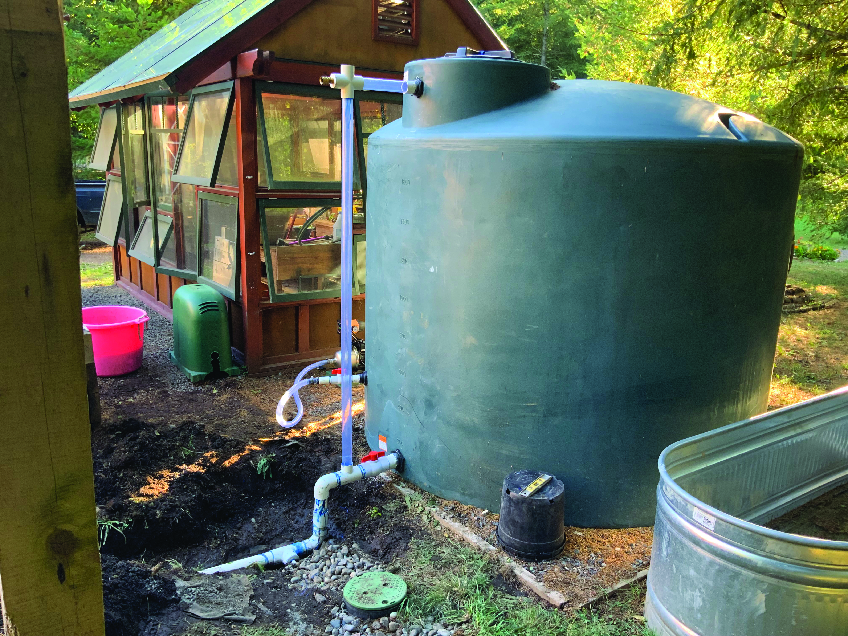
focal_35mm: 29
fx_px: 710
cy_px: 318
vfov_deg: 48.2
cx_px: 424
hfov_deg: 61.7
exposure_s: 1/66
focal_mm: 3
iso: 64
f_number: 1.8
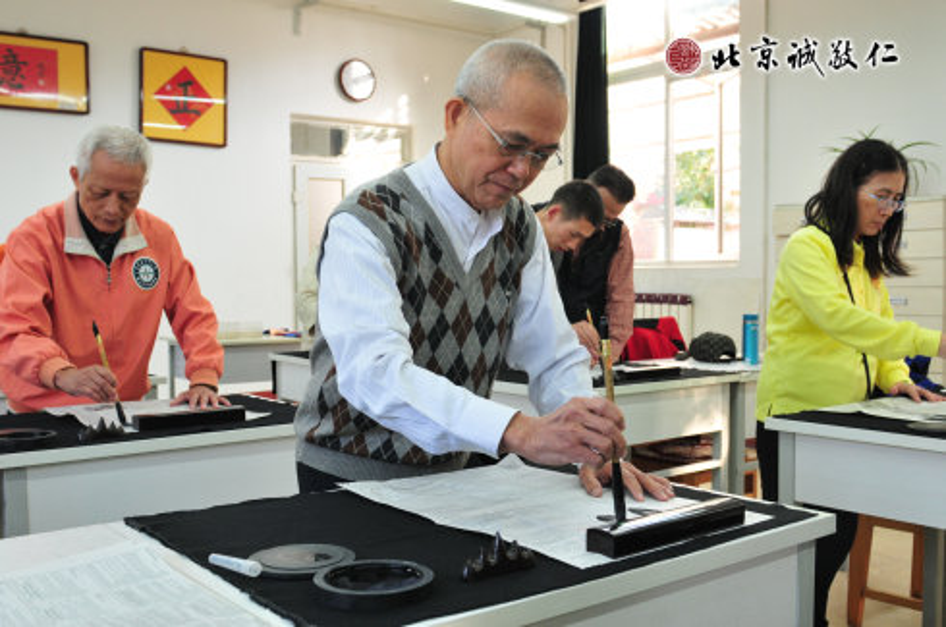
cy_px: 314
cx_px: 473
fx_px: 944
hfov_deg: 53.2
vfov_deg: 36.8
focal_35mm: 36
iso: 640
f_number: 4.5
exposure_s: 1/80
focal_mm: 24
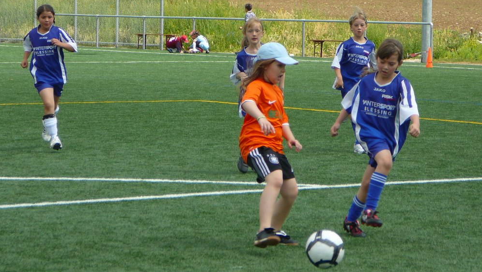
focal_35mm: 162
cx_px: 242
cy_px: 107
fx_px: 2071
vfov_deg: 7.5
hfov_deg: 13.3
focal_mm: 22
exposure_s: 1/500
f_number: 4
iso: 80
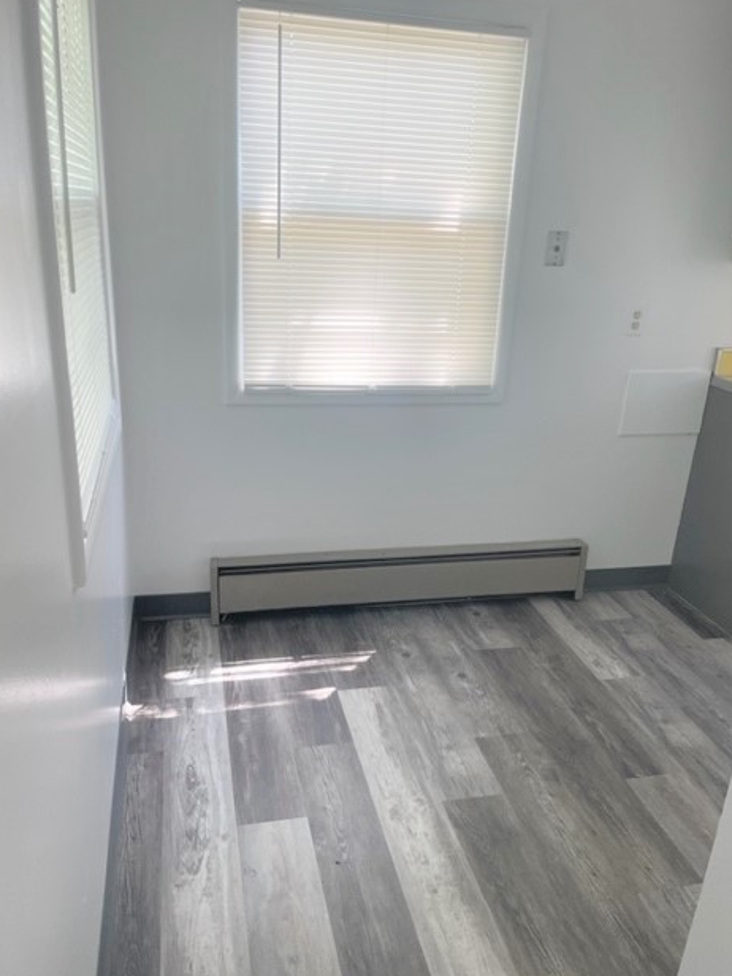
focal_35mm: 27
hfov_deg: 51.4
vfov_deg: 65.3
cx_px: 361
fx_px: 761
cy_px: 488
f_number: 1.6
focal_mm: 4.2
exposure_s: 1/121
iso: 64
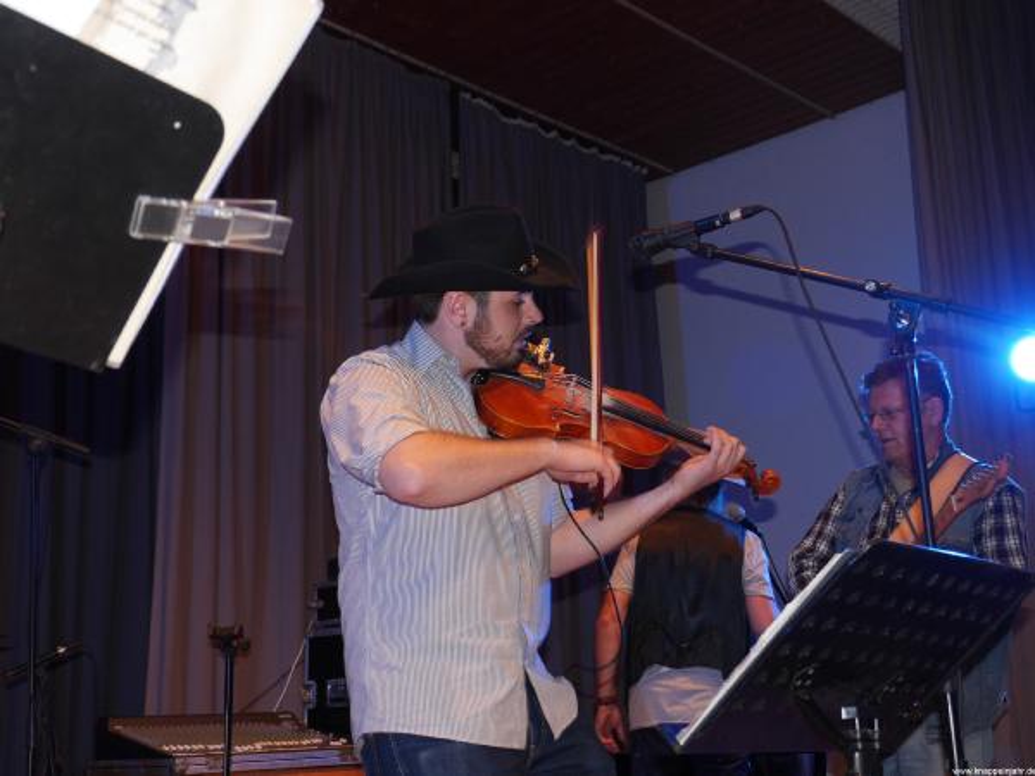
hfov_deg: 42.9
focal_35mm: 44
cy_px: 388
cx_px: 518
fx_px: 1316
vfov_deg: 32.9
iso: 800
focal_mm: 22
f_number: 4.5
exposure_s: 1/50
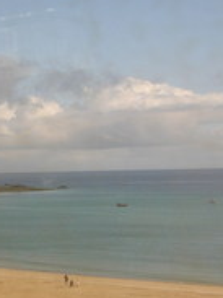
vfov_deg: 19.8
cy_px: 151
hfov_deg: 14.2
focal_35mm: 99
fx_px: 851
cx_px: -82
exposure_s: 1/160
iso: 50
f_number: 4.7
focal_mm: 5.6
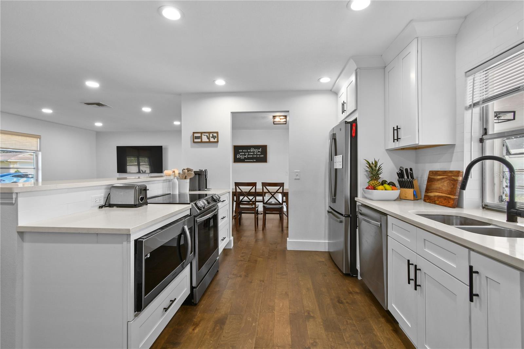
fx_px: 218
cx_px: 262
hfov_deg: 100.4
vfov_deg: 77.3
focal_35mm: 15
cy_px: 174
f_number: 7.1
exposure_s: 1/4
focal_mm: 10
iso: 100
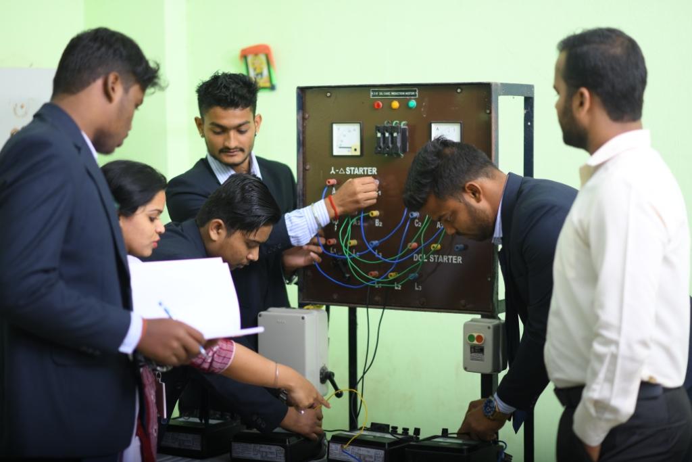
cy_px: 231
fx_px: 1634
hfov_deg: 23.9
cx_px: 346
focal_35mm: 85
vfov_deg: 16.1
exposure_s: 1/250
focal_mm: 85
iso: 250
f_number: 1.8
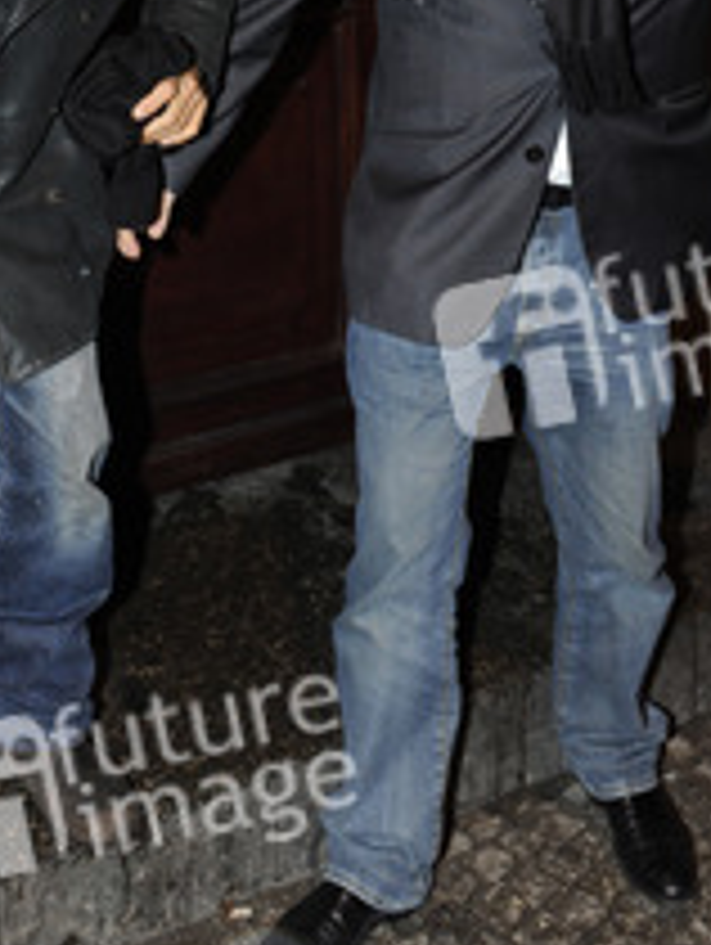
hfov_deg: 22.9
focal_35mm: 64
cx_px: 256
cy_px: 108
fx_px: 1749
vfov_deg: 29.1
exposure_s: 1/40
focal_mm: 35
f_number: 4.5
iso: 1250
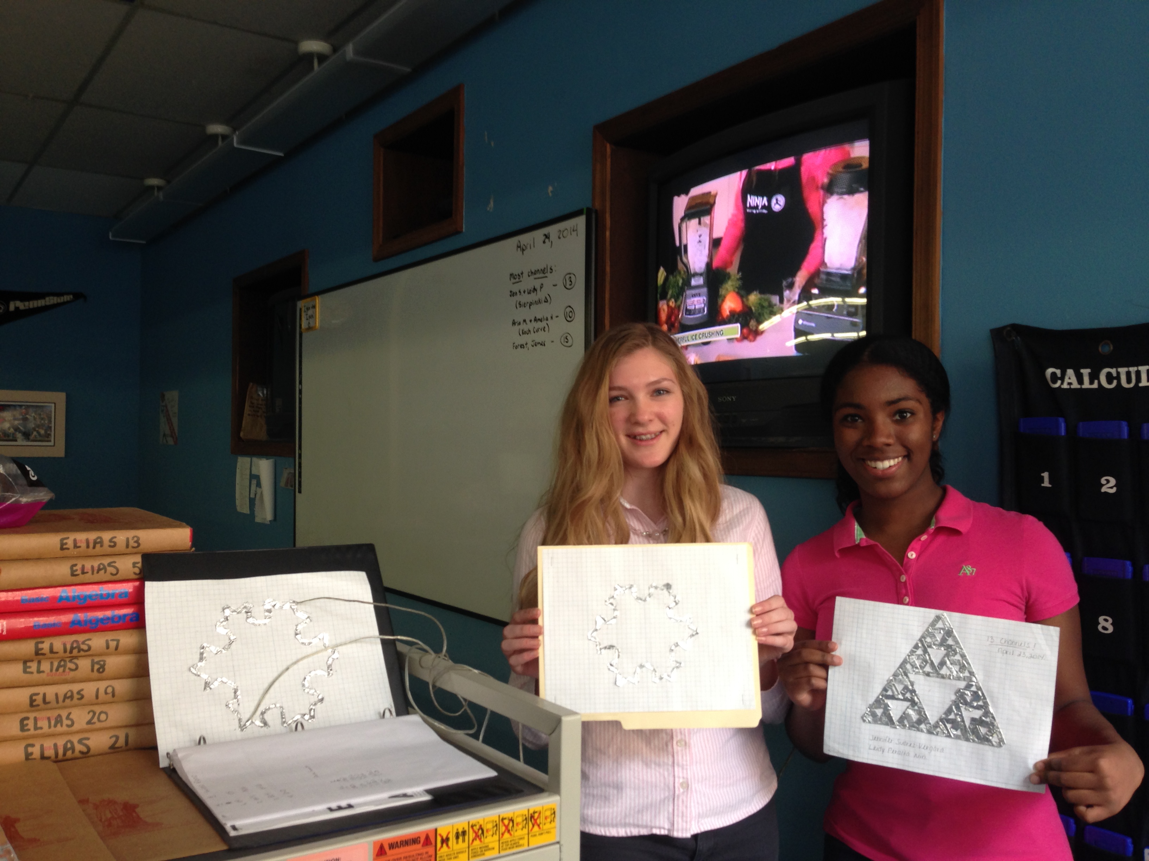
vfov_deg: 42.9
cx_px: 574
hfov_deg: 55.4
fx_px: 1095
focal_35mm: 33
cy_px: 430
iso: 64
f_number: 2.4
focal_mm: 4.12
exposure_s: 1/20
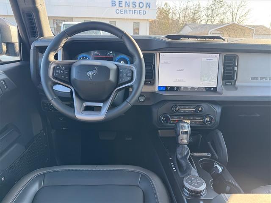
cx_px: 136
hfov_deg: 71.6
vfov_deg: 56.8
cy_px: 102
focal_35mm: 24
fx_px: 188
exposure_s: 1/121
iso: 80
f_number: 1.78
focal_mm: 6.76
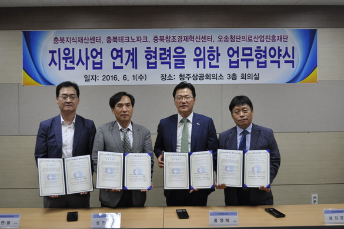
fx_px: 382
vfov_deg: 33.4
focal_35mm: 40
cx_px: 172
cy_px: 115
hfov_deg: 48.5
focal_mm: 26
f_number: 4.5
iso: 800
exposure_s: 1/80
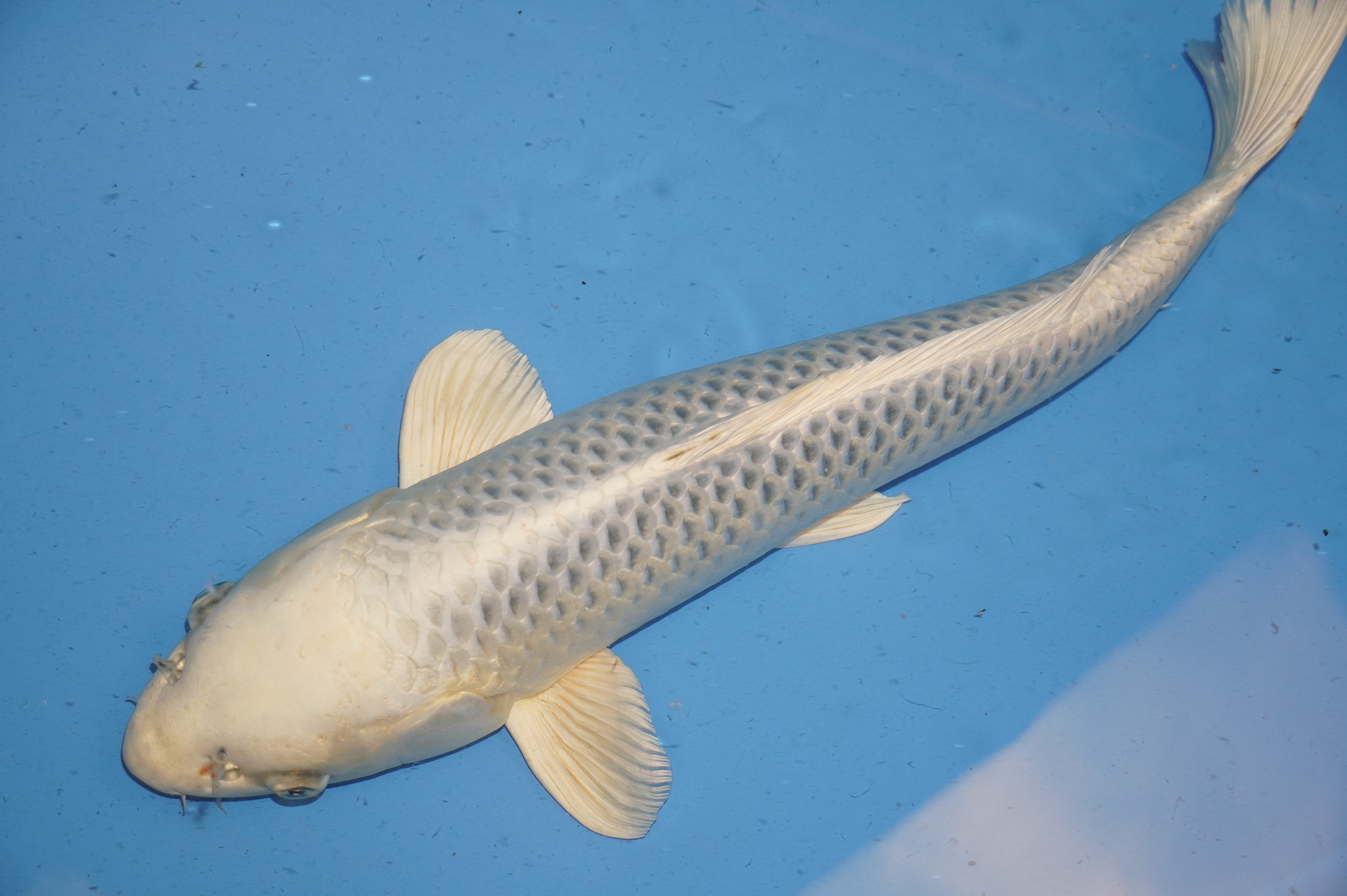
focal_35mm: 58
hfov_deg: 34.2
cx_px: 674
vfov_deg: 23.1
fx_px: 2187
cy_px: 448
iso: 1000
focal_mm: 39
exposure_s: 1/160
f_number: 4.5
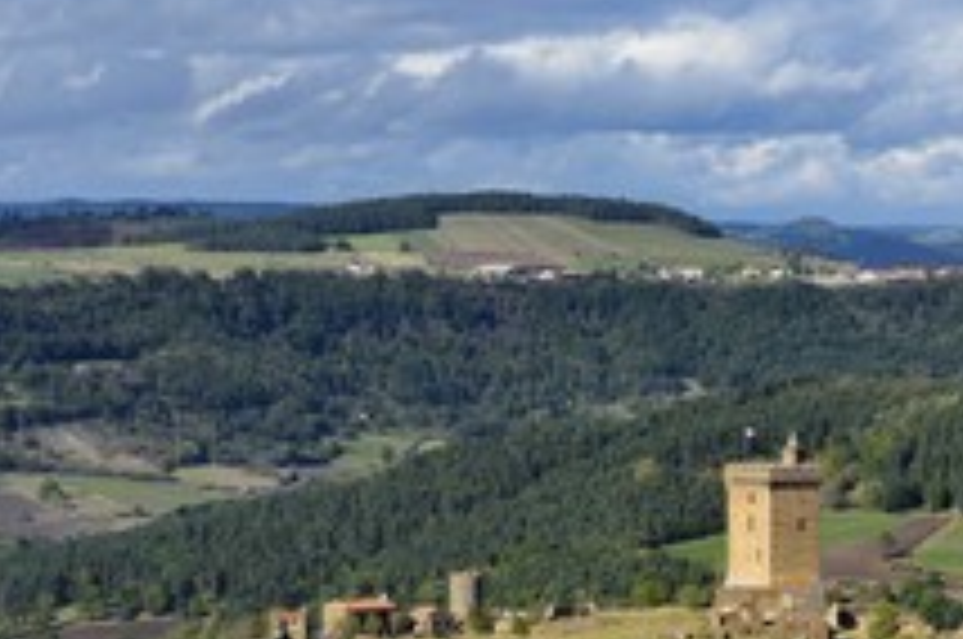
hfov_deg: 8.7
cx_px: 864
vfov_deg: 5.8
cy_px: 558
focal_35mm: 236
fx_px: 6303
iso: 200
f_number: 13
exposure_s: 1/250
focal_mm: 120
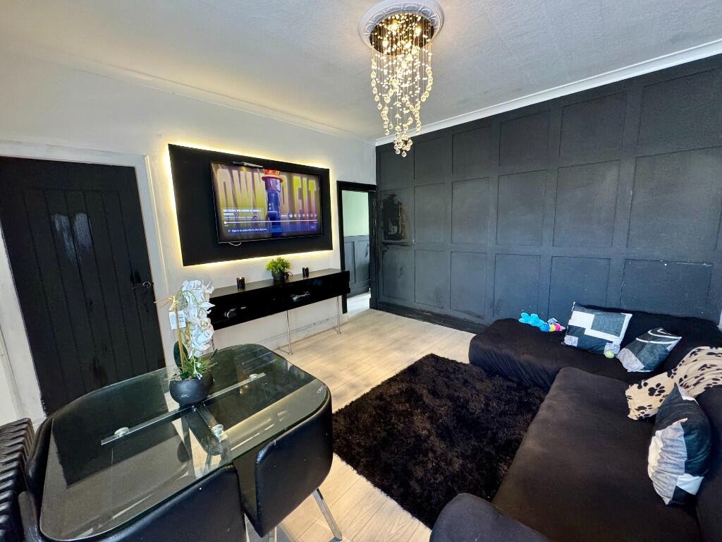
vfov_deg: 85.7
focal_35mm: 14
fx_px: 292
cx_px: 361
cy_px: 271
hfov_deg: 102.1
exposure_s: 1/50
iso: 500
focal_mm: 2.22
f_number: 2.2
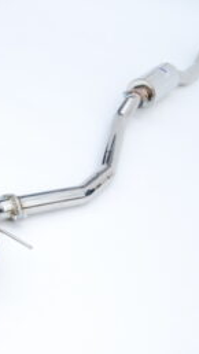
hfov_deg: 15.3
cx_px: 16
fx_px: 732
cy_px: 182
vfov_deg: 27.2
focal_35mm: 78
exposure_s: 1/200
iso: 100
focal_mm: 32
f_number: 5.6
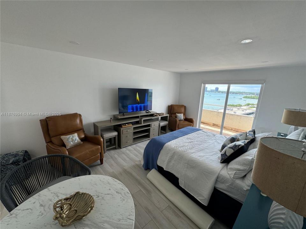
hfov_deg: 102.1
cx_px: 153
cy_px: 114
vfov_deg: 85.7
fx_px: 124
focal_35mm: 14
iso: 50
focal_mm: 2.22
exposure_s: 1/99
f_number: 2.2
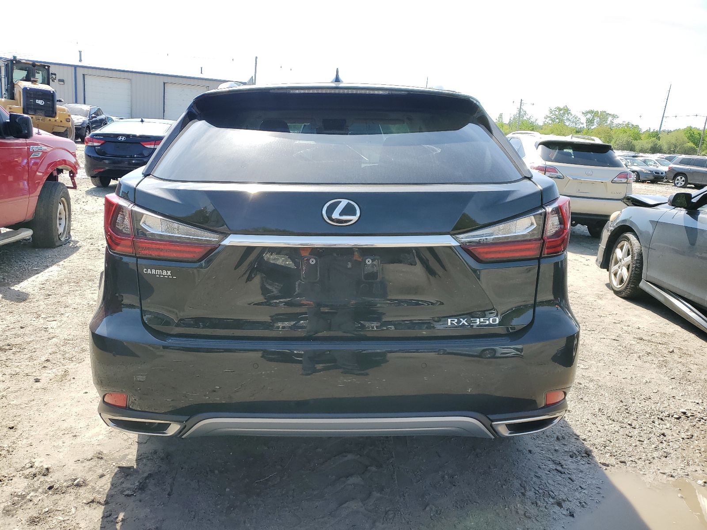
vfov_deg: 53.1
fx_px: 531
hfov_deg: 67.3
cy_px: 265
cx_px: 354
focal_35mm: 26
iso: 50
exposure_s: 1/1250
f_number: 1.5
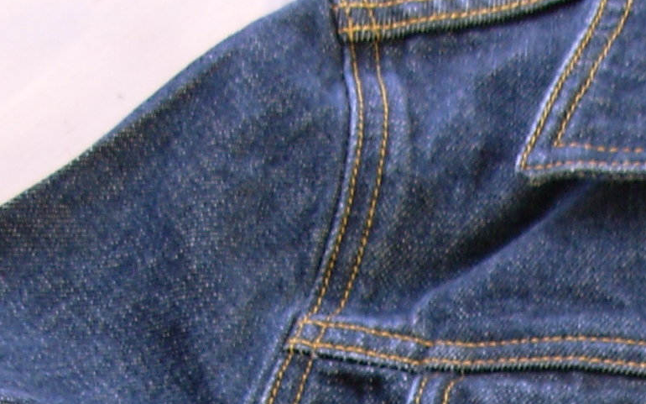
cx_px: 678
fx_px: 2359
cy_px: 903
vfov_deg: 9.0
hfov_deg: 15.3
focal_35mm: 134
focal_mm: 6.3
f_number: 2.9
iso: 50
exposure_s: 1/28.5
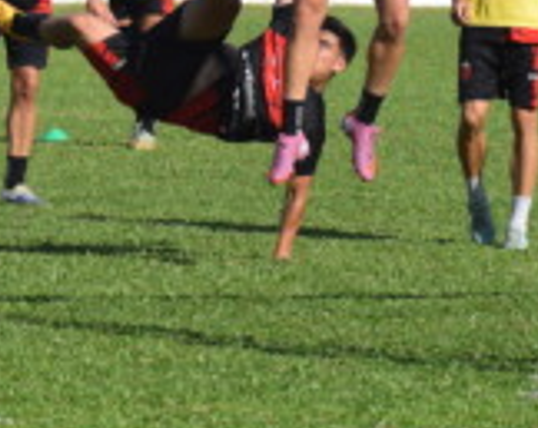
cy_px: -58
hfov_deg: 3.9
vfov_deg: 3.1
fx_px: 7956
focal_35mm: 501
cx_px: 272
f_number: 7.1
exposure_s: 1/800
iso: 200
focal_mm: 105
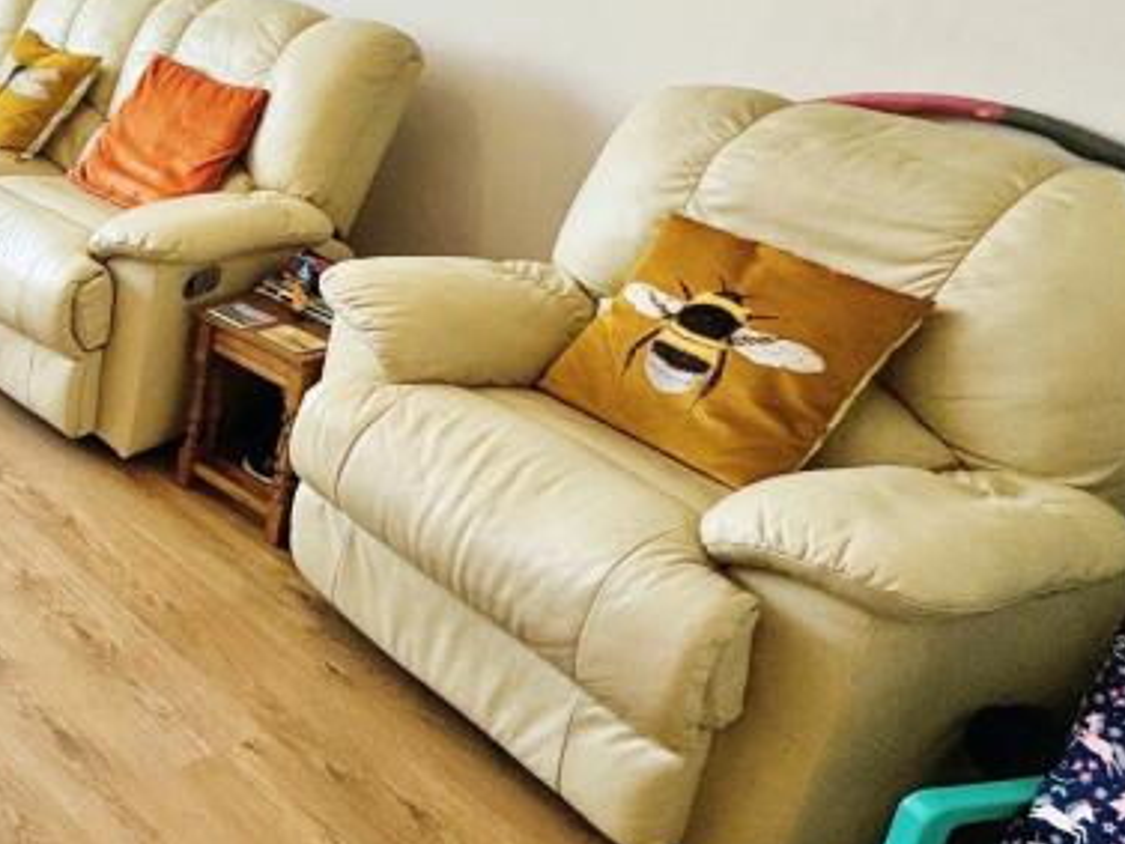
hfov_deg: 38.4
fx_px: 1235
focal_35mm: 38
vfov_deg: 36.8
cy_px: 209
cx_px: -176
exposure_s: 1/146
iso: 40
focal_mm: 2.22
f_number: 2.2
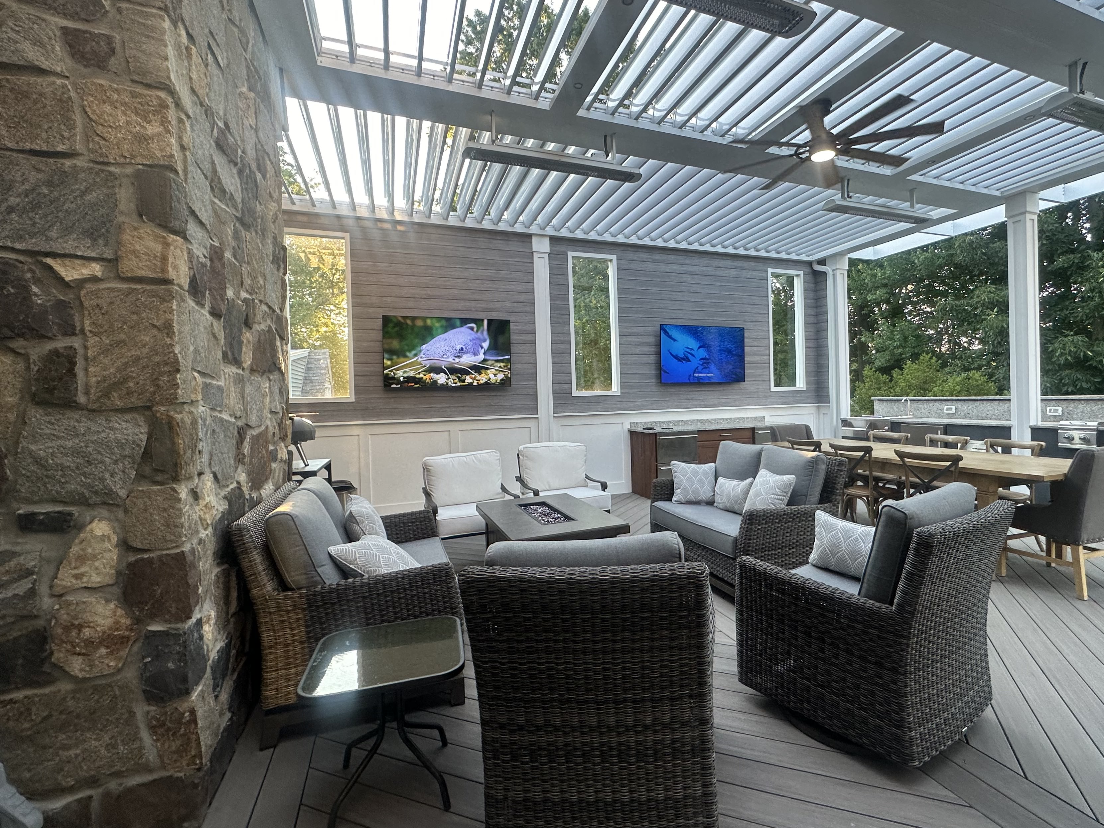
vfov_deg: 74.7
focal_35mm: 17
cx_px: 617
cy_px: 401
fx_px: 542
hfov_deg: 90.6
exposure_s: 1/99
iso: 100
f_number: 2.2
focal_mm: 2.22
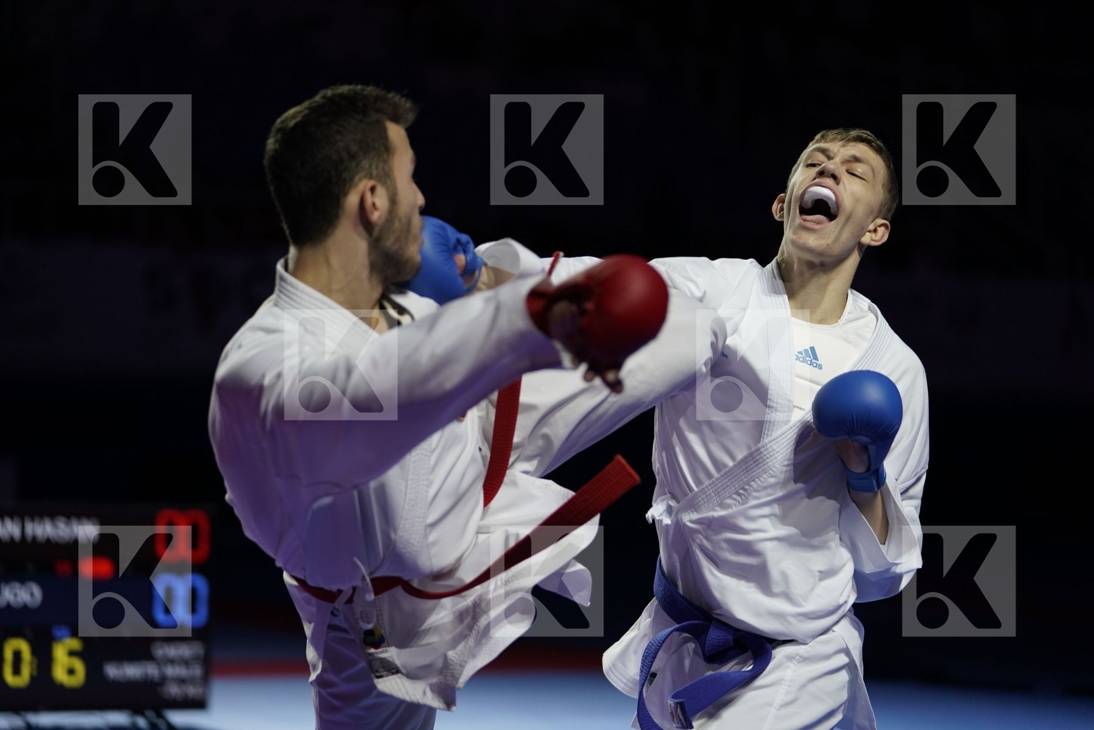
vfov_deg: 11.9
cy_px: 365
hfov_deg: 17.8
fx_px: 3494
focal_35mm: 115
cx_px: 547
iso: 1250
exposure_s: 1/1000
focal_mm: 115
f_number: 2.8
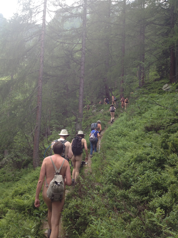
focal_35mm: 35
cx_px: 89
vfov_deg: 52.6
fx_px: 240
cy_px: 119
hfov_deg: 40.7
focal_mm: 4.28
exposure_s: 1/196
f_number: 2.4
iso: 50
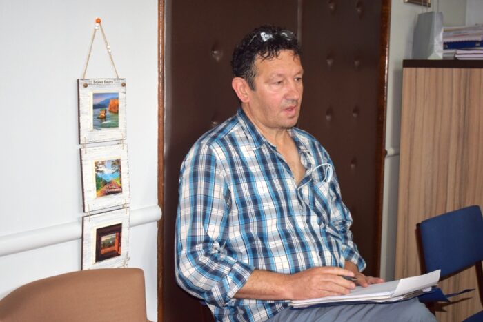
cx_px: 242
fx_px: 684
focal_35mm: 51
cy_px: 161
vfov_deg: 26.5
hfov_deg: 38.9
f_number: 4.5
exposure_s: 1/80
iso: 800
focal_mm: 34
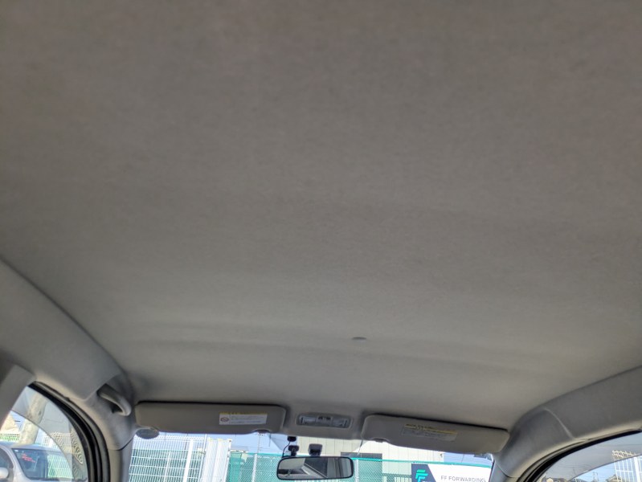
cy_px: 241
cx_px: 321
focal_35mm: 25
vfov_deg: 54.9
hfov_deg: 69.4
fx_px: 464
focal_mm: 5.43
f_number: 1.89
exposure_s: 1/511
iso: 37
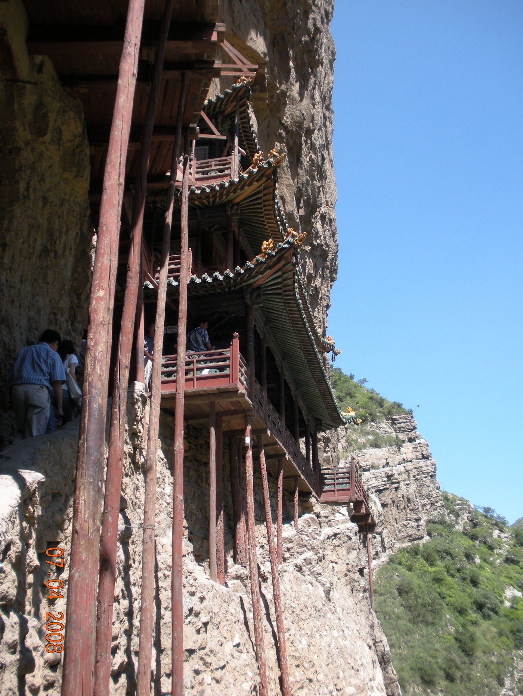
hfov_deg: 39.7
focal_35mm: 36
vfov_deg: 51.3
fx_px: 725
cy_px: 348
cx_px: 262
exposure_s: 1/277
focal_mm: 6.3
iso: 64
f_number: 3.5
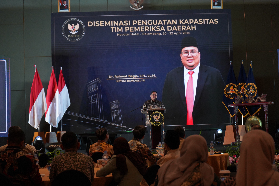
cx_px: 140
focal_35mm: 70
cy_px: 93
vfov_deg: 19.5
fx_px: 542
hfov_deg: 28.8
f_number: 5.6
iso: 3200
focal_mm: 70
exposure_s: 1/160
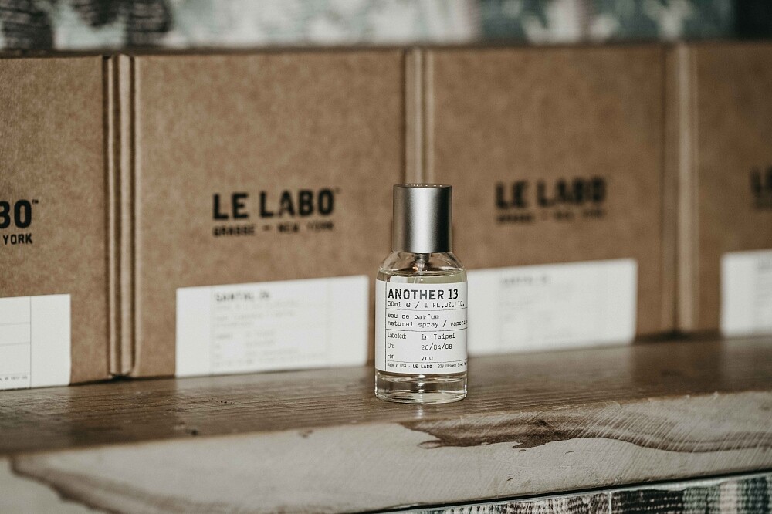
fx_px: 3408
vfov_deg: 8.6
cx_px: 386
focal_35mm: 159
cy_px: 257
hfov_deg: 12.9
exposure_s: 1/50
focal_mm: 159
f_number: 4
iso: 2000
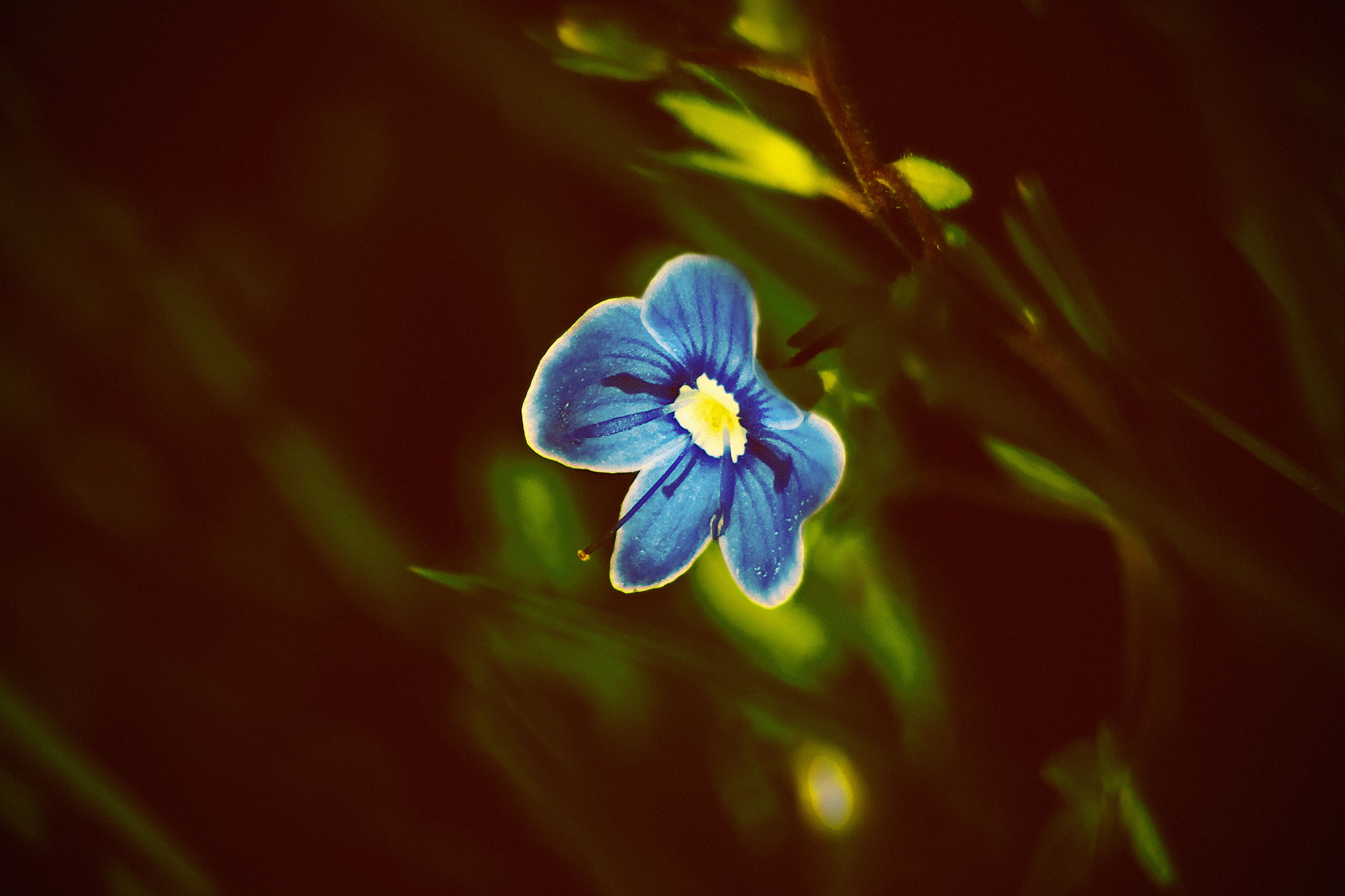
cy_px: 448
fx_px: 11207
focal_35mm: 300
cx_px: 672
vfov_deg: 4.6
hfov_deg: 6.9
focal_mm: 200
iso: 200
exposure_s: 1/800
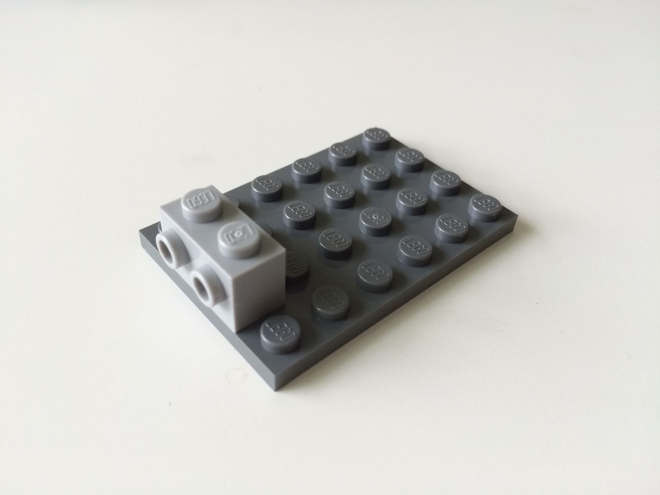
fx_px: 553
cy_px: 248
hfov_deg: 61.7
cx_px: 330
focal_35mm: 29
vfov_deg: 48.2
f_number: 2.2
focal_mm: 4.15
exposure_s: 1/30
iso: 64
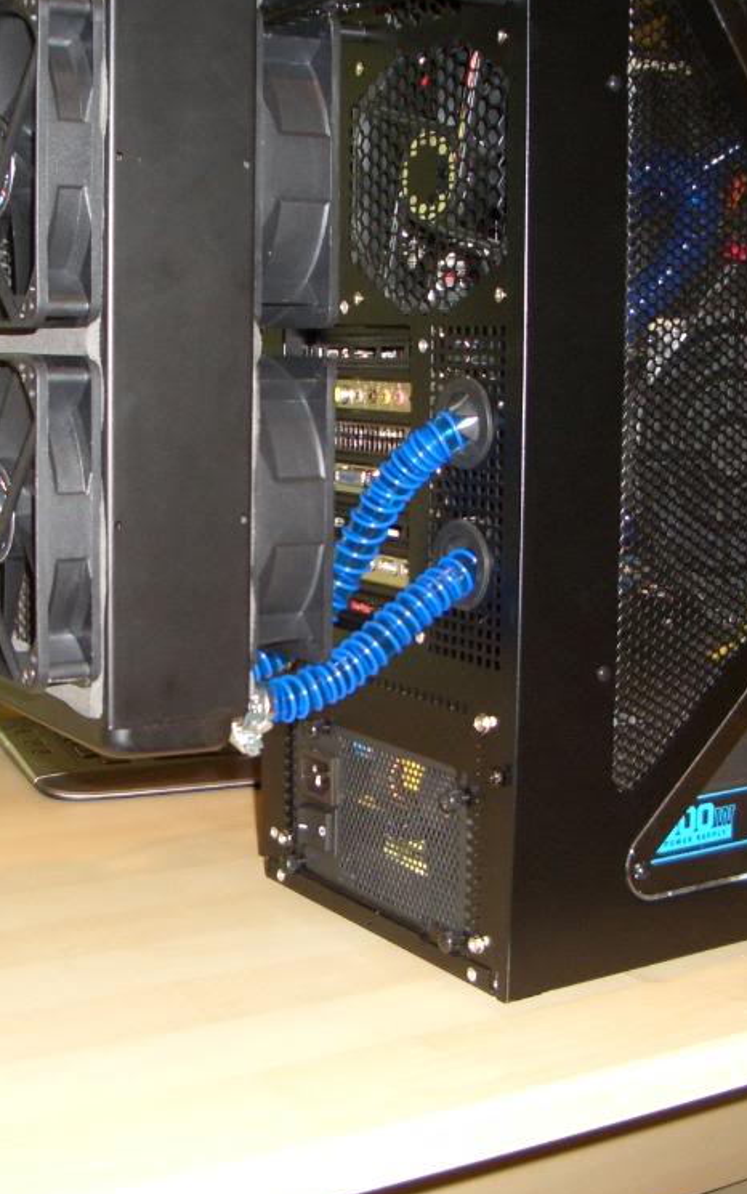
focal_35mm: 51
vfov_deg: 39.6
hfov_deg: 25.3
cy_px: 598
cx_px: 321
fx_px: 1660
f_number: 2.6
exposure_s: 1/60
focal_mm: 5.8
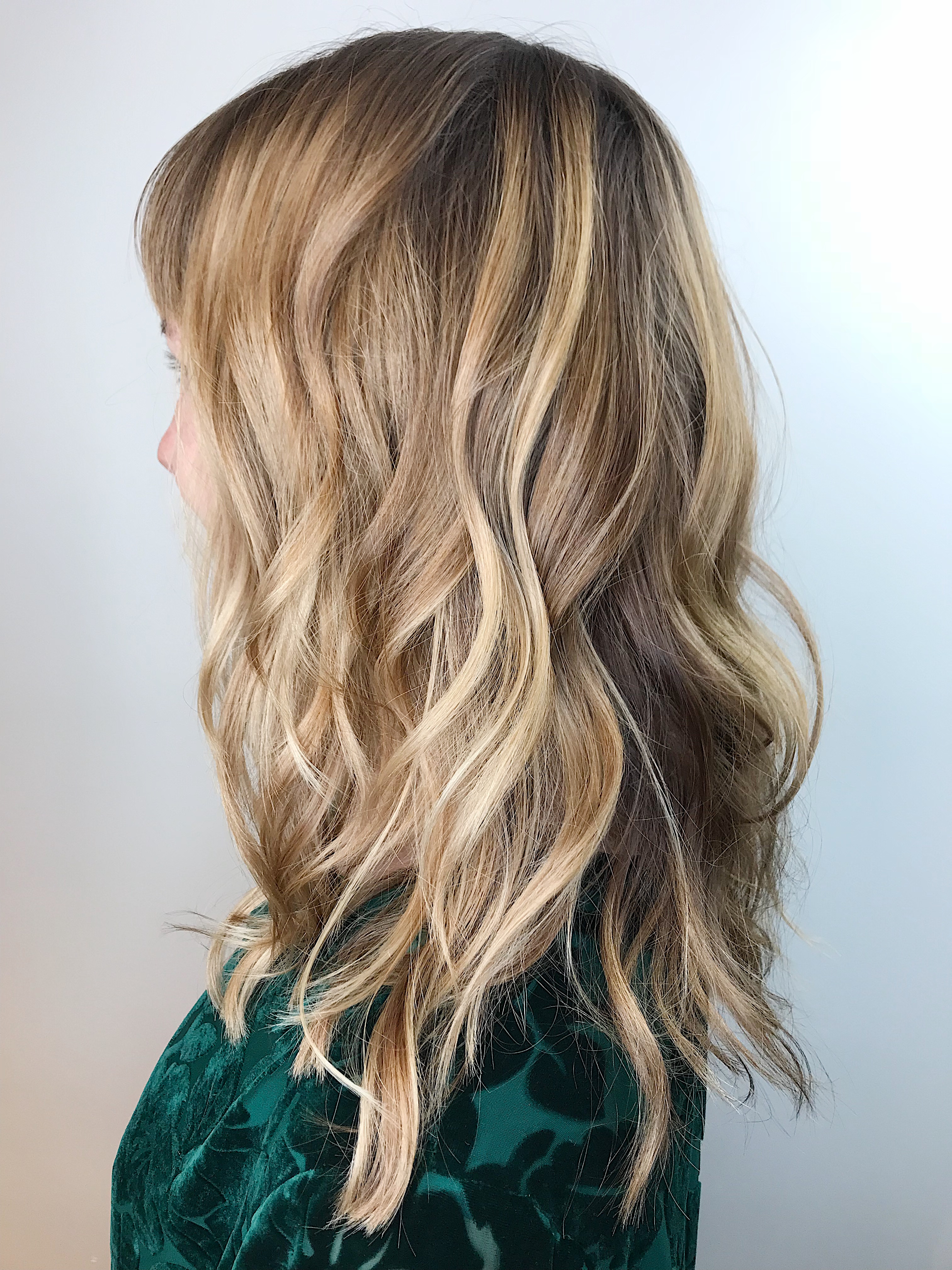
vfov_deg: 63.4
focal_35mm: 28
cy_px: 635
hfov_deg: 49.7
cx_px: 476
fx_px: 1027
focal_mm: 3.99
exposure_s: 1/120
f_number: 1.8
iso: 32
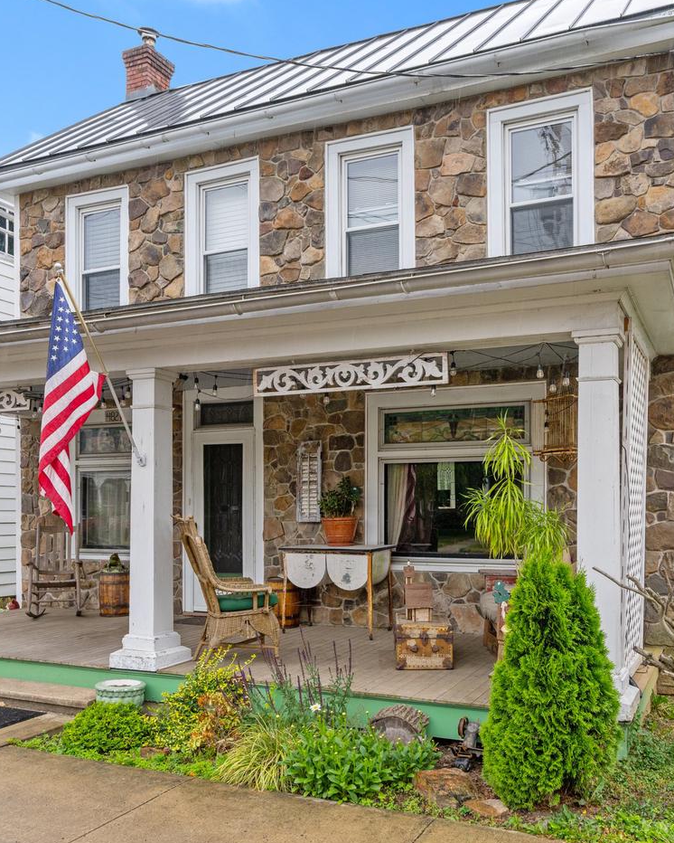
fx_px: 723
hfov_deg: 49.8
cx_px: 393
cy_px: 414
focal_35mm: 29
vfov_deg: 60.4
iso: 320
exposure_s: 1/100
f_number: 7.1
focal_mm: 20
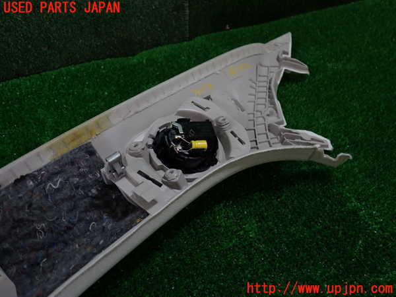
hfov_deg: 60.0
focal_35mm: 30
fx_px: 343
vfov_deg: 46.8
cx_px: 198
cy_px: 148
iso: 100
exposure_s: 1/60
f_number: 2.3
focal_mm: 5.4
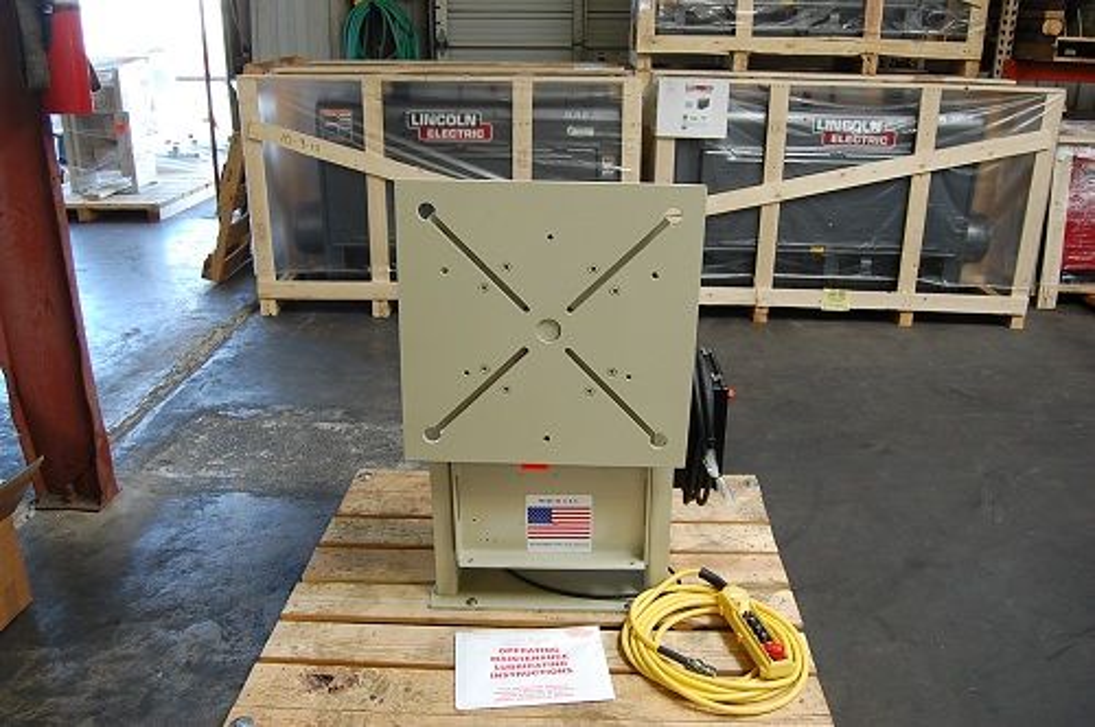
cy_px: 364
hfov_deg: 62.0
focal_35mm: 30
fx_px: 911
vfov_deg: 43.5
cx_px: 548
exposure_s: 1/80
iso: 400
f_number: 4.5
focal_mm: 20
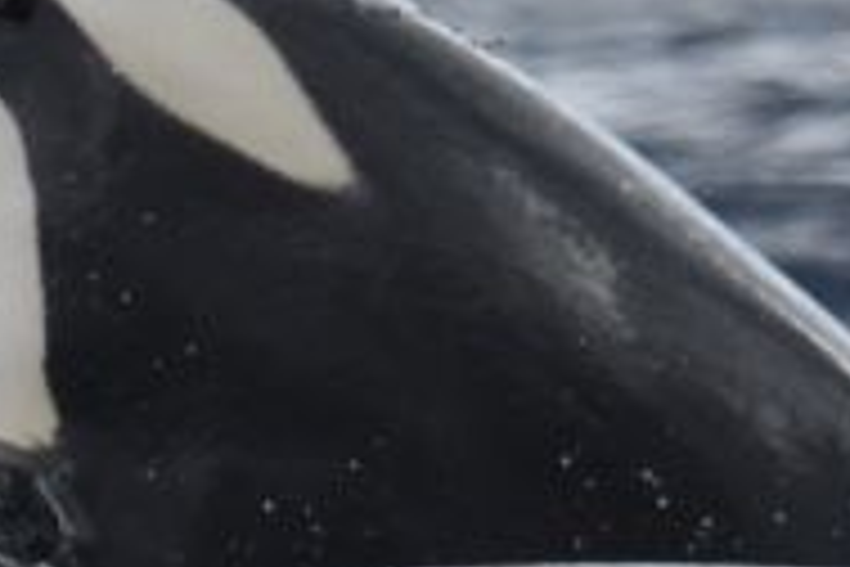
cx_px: 472
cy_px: 182
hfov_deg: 1.2
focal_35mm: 1777
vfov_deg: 0.8
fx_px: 41954
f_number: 6
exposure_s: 1/8000
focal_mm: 420
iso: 800
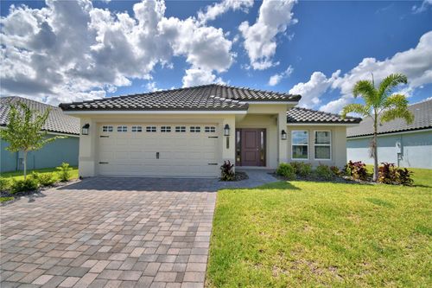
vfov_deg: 77.3
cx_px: 216
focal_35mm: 15
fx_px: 180
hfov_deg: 100.4
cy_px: 144
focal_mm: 10
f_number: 4.5
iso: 100
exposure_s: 1/1600
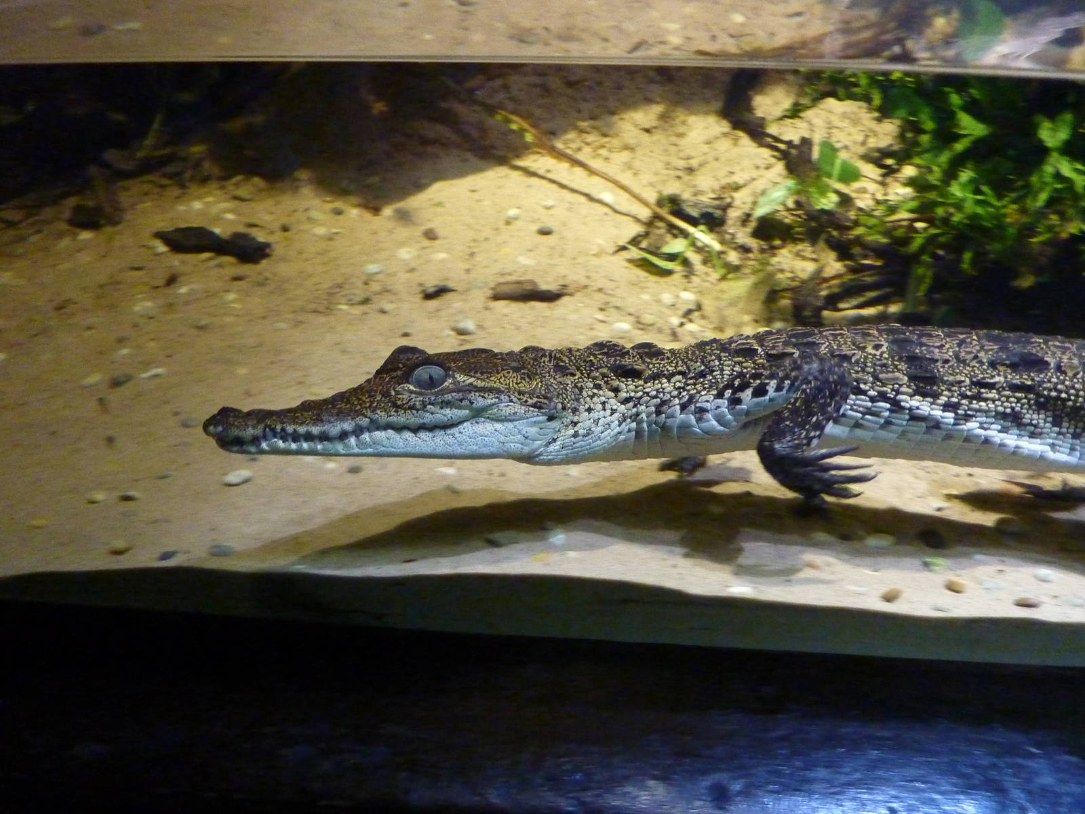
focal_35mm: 25
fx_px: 784
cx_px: 542
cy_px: 407
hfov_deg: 69.4
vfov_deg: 54.9
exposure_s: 1/80
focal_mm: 4.1
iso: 800
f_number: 3.3
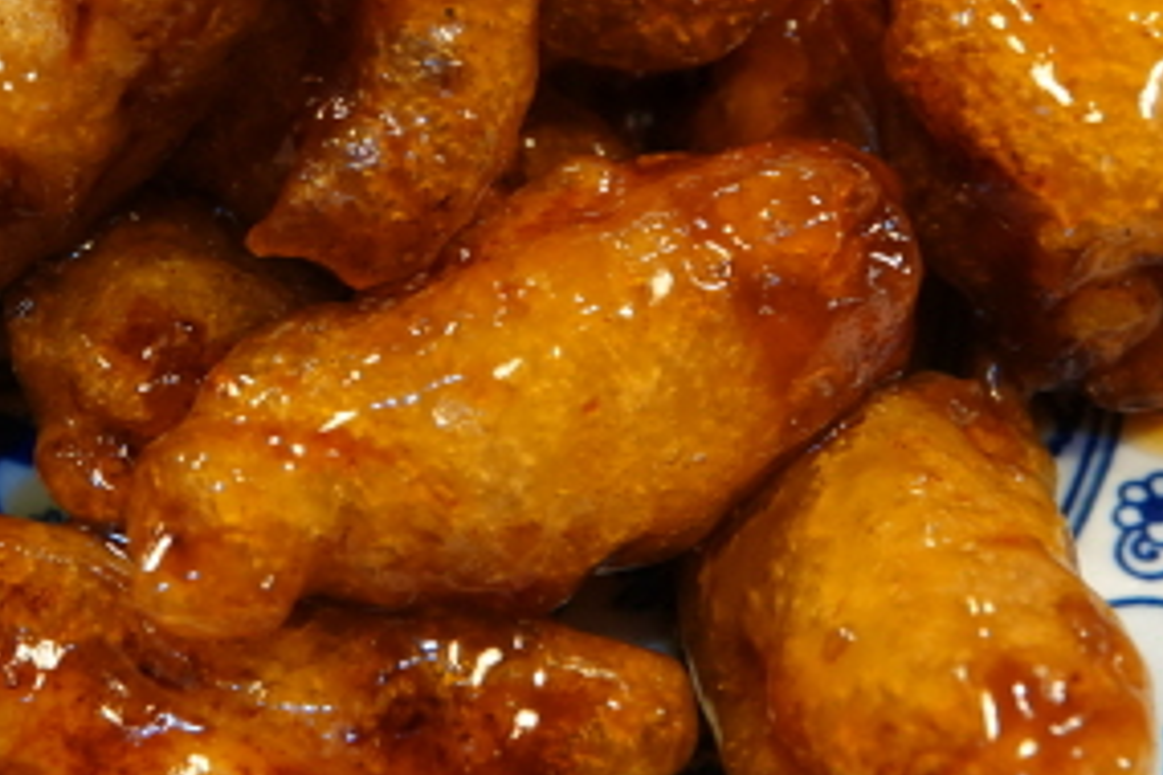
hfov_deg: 25.8
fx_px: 2520
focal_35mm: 78
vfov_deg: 17.3
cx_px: 355
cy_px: 147
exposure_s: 1/40
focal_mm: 13.7
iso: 640
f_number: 3.2
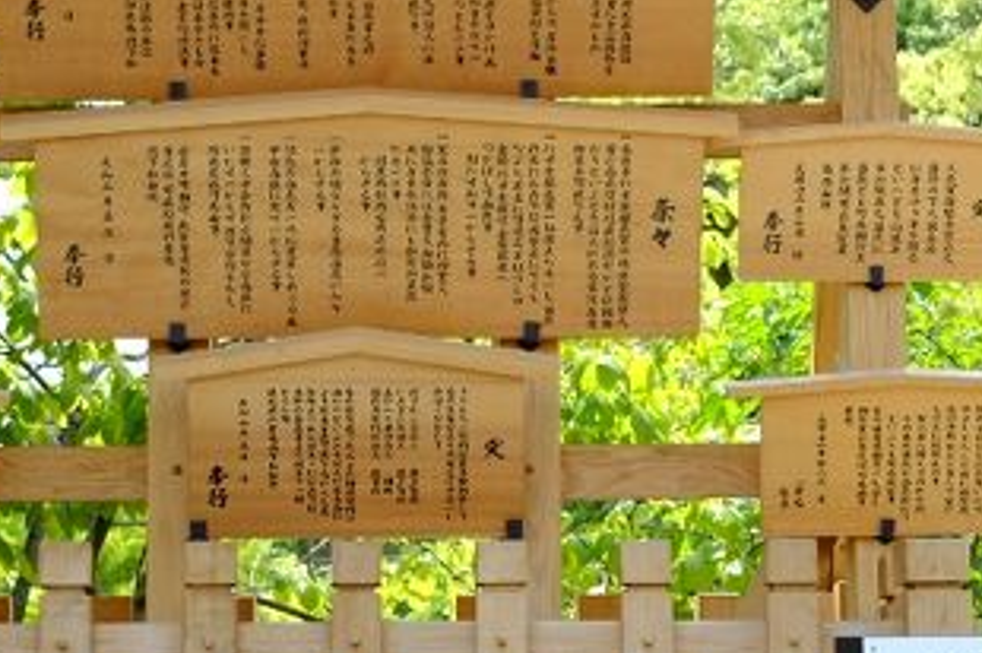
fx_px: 3025
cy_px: 317
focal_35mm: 111
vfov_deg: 12.3
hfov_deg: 18.4
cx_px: 374
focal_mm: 35
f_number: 4
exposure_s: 1/350
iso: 200
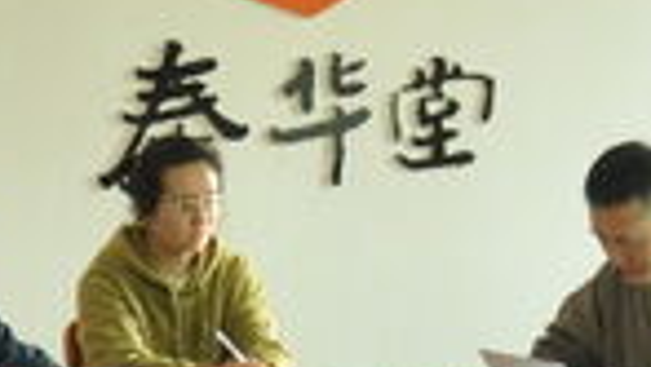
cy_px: 577
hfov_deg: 12.2
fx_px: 3041
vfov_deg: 6.8
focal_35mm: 176
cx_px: 257
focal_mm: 22
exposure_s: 1/160
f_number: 6.3
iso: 1250
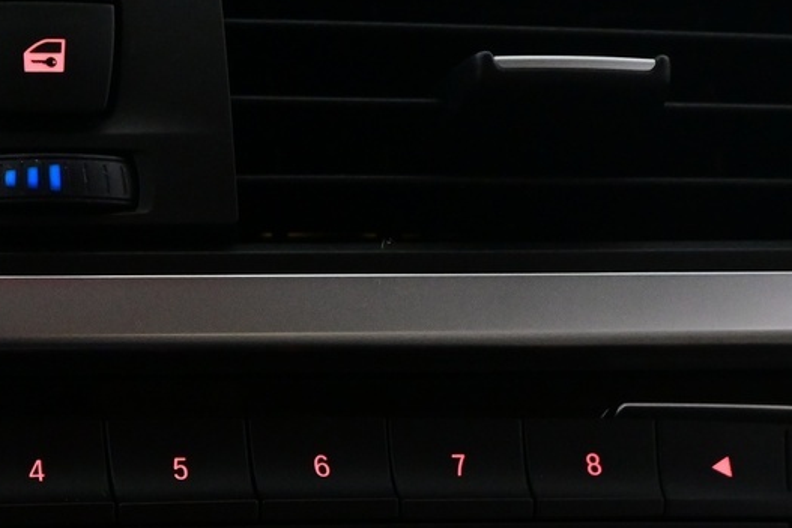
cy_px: 651
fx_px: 1825
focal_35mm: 83
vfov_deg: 15.8
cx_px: 65
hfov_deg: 23.8
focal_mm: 18
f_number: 6.3
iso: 2800
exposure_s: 1/30
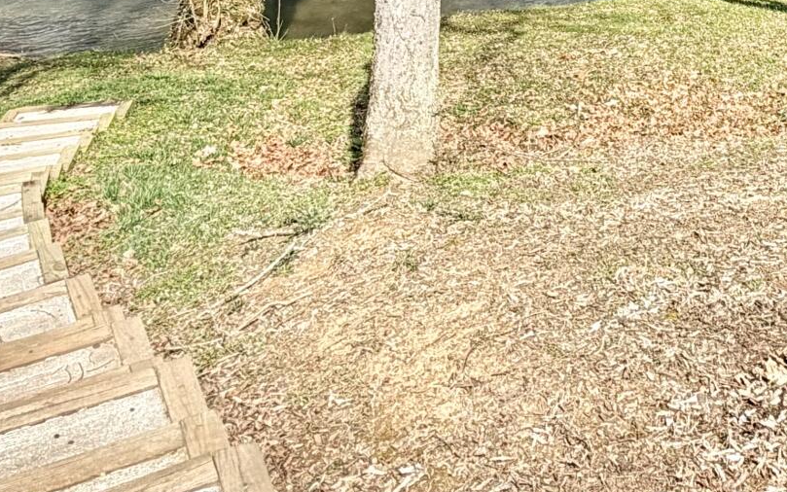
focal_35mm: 55
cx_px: 718
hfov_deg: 34.7
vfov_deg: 19.9
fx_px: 1180
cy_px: -274
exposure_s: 1/770
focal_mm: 2.22
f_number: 2.2
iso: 25
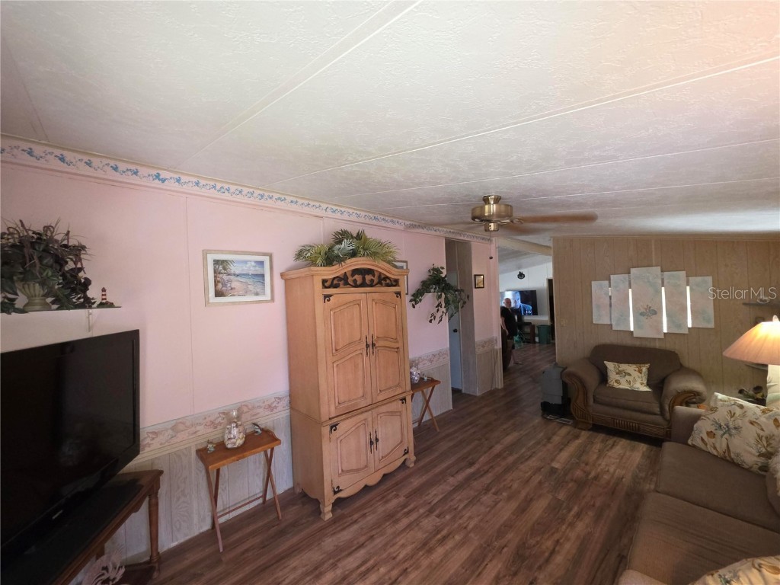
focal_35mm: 13
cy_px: 292
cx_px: 390
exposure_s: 1/30
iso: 200
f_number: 1.9
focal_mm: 2.2
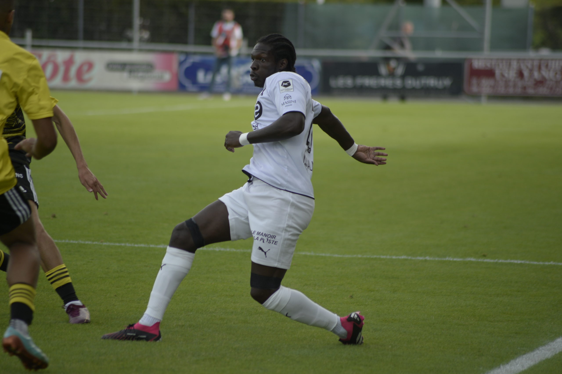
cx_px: 281
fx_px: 4678
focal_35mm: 300
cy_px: 187
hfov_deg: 6.9
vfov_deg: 4.6
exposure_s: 1/640
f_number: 5.6
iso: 450
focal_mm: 300
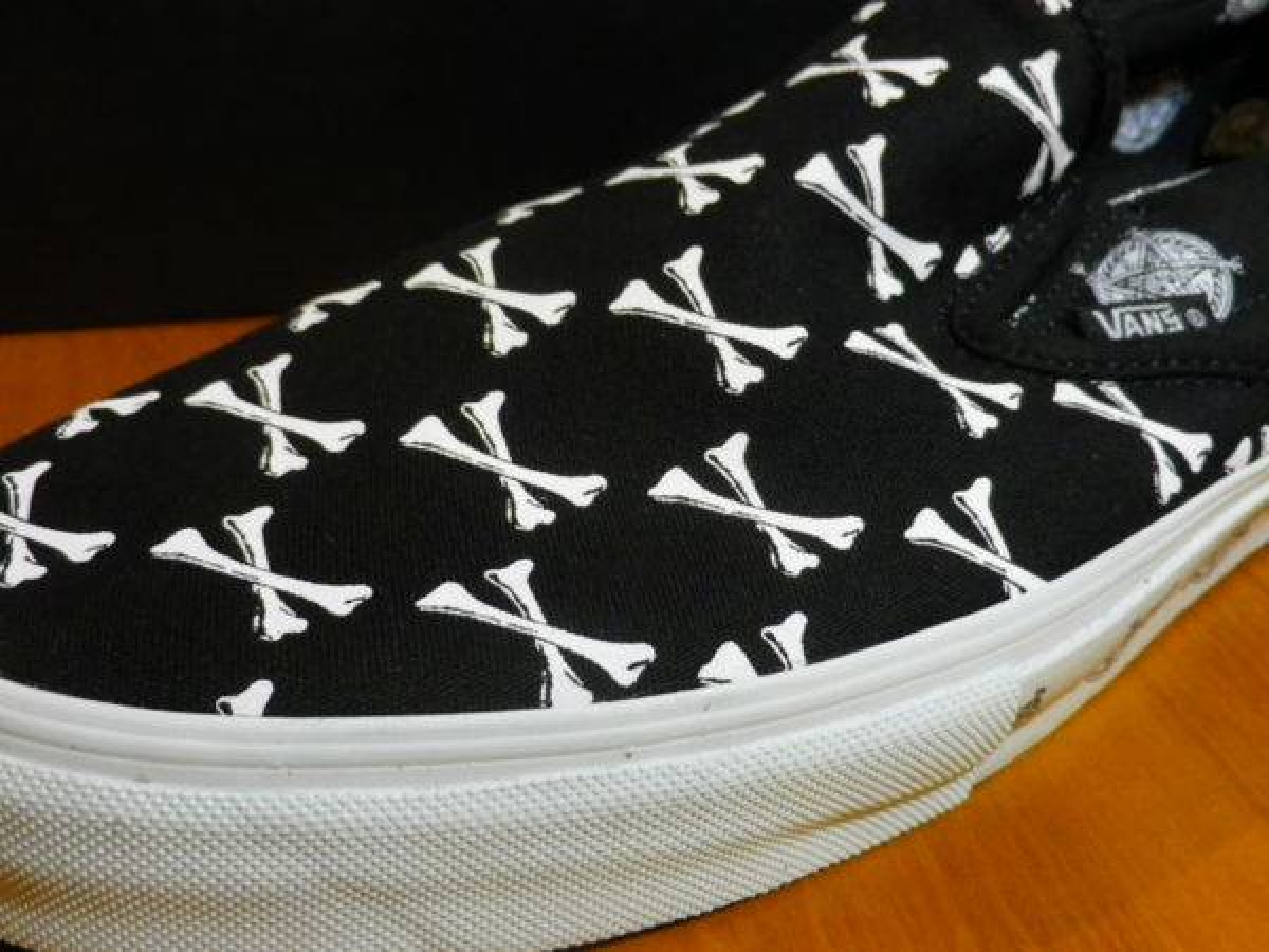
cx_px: 634
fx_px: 1686
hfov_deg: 41.2
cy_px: 476
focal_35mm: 46
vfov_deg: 31.5
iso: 400
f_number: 4.2
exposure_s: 1/40
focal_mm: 8.2
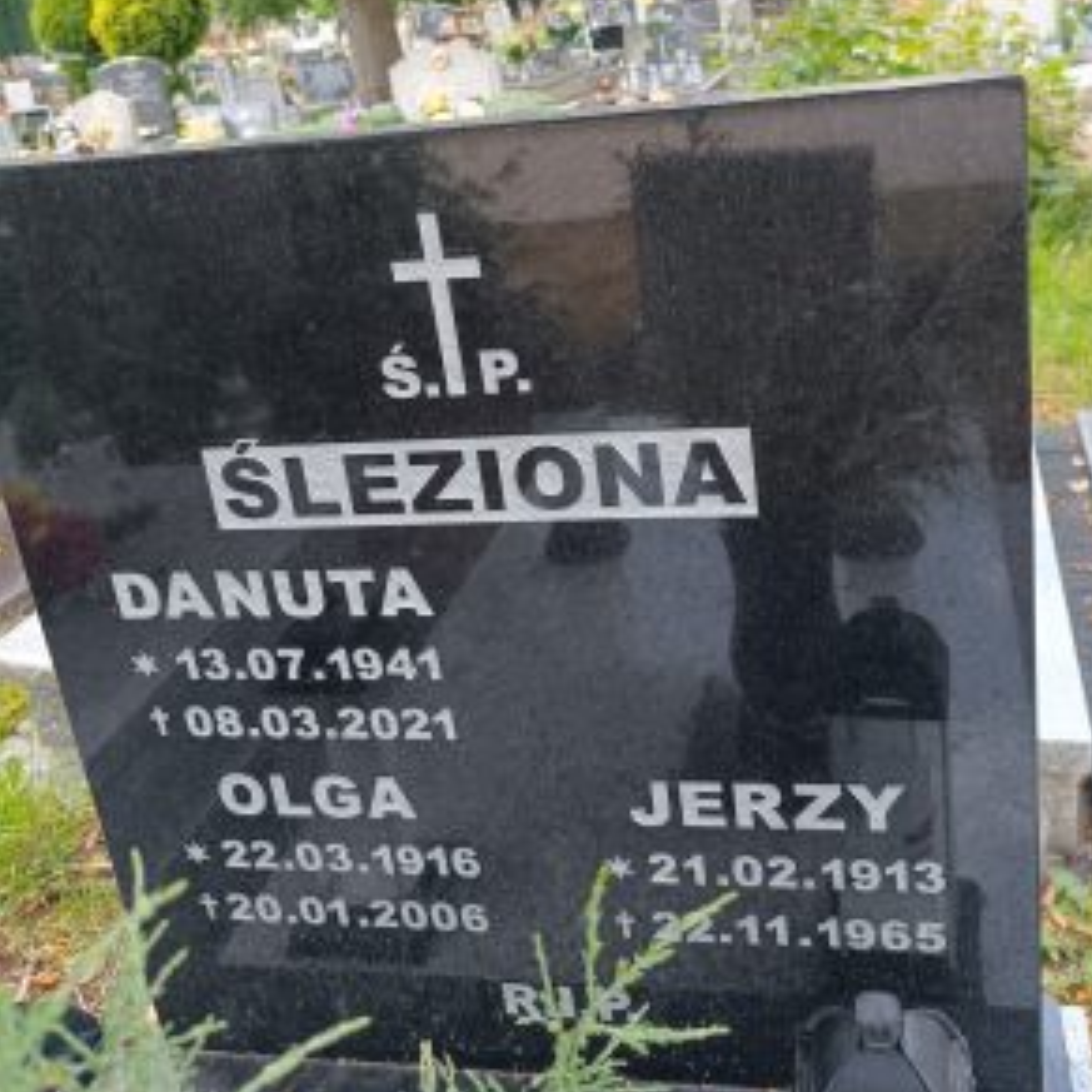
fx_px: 1249
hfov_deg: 46.9
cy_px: 375
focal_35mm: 35
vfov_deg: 46.6
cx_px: 672
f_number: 1.65
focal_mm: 6.14
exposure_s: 1/100
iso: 159
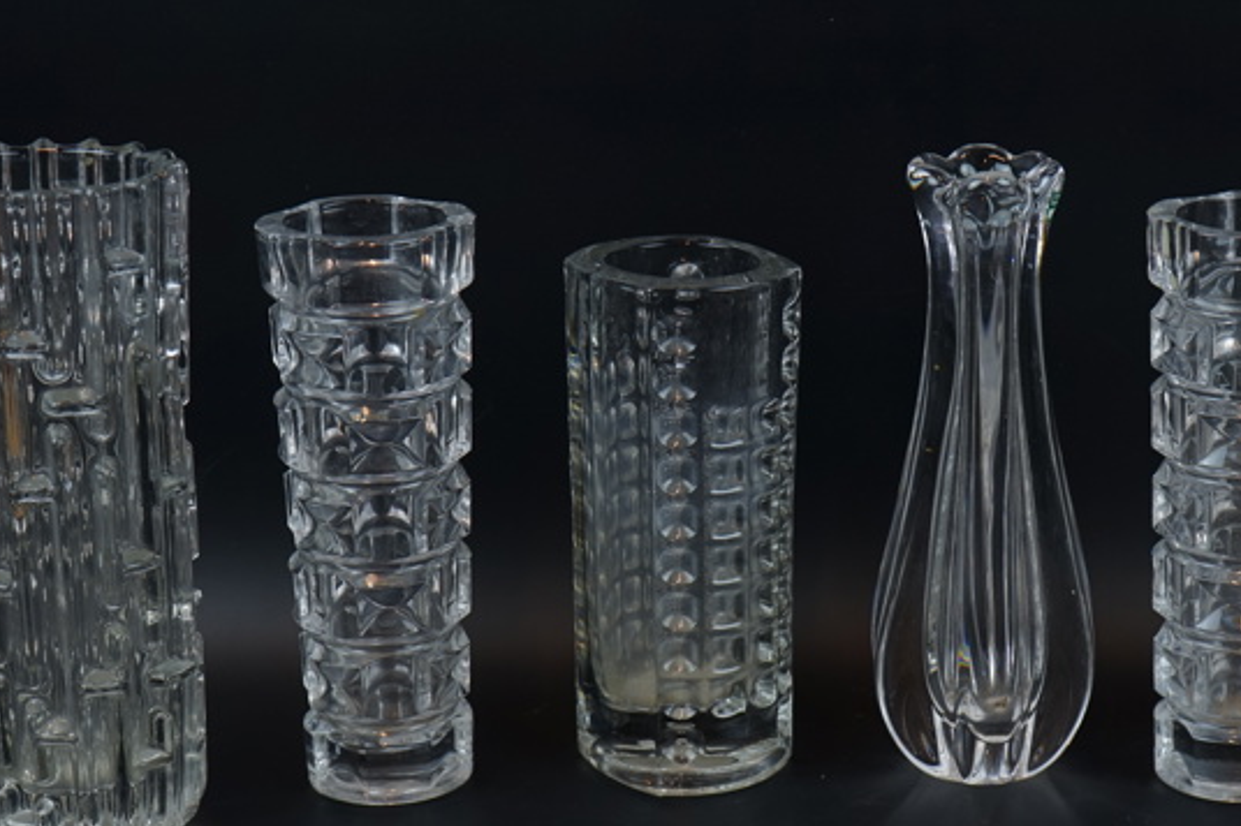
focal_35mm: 94
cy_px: 465
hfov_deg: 21.6
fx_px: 3239
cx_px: 820
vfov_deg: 14.5
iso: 100
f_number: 5.6
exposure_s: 1/60
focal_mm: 56
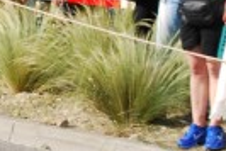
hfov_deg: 7.7
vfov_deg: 5.3
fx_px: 1647
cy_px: 63
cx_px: -91
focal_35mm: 262
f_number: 8
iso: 400
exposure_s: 1/250
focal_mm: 26
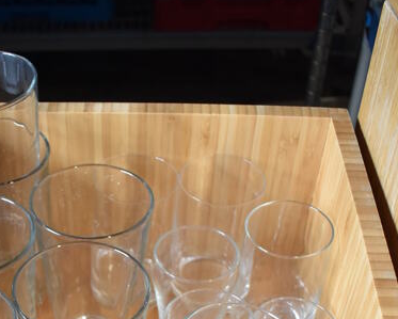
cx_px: 100
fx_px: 731
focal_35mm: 62
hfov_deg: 30.0
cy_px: 439
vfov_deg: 21.7
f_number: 3.5
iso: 800
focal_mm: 18
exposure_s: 1/125
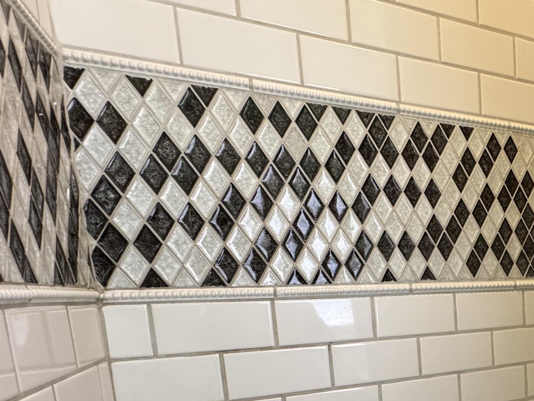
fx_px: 463
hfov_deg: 49.8
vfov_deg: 43.3
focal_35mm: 30
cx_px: 524
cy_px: 350
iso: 250
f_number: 2.2
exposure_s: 1/60
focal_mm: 2.22
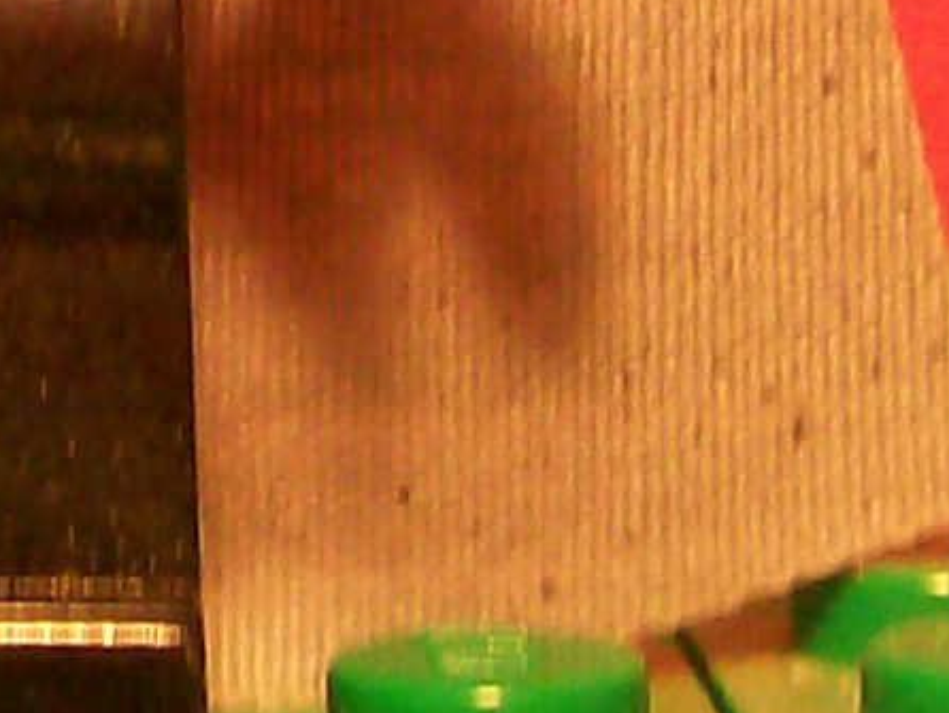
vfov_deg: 6.0
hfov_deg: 8.1
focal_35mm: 241
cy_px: -870
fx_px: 6611
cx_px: -392
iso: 160
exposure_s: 1/18.2
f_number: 2.8
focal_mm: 5.8
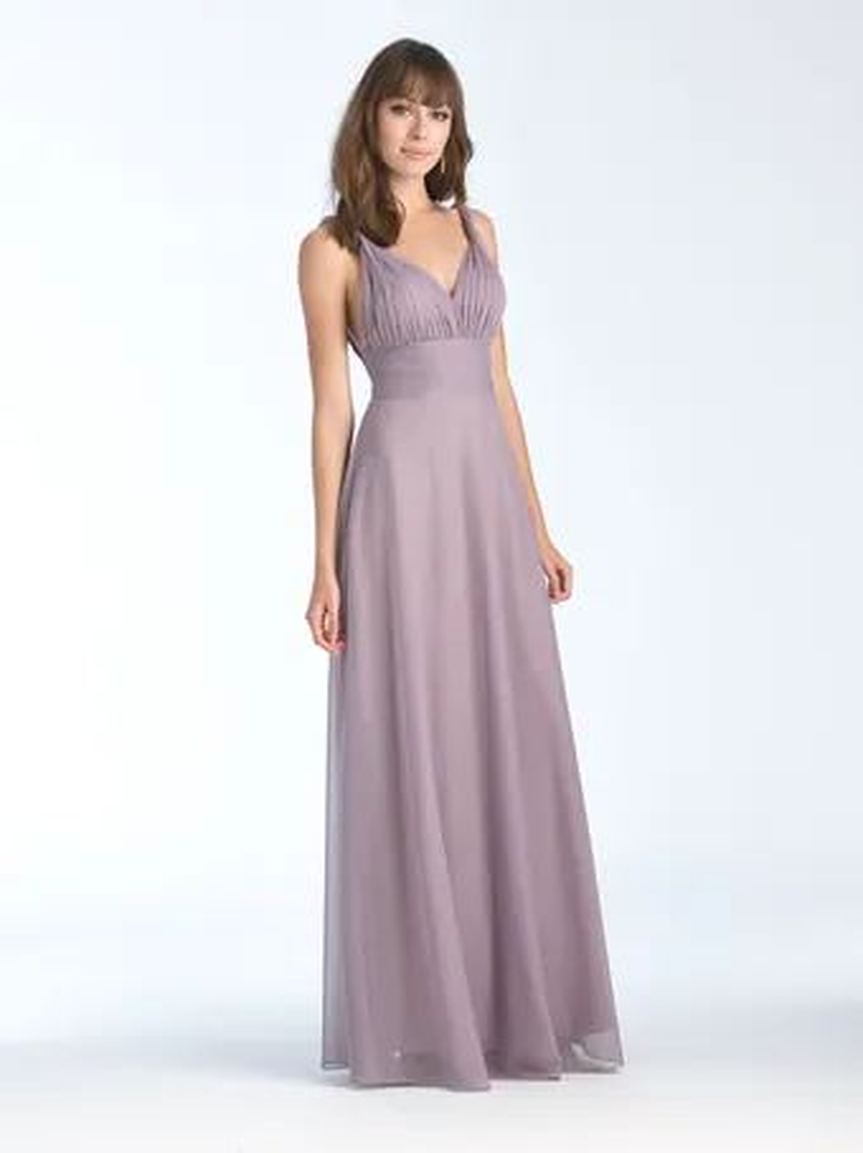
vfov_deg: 20.9
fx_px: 3128
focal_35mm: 94
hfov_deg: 15.7
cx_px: 432
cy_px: 576
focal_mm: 120
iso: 100
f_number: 9.5
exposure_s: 1/180
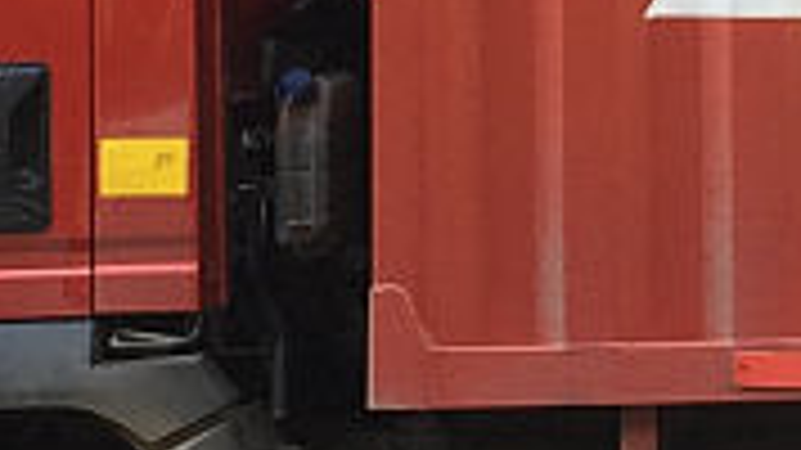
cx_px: 1210
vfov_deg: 5.6
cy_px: -270
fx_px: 4523
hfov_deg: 9.8
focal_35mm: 213
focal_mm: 4.15
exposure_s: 1/100
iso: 32
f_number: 2.2
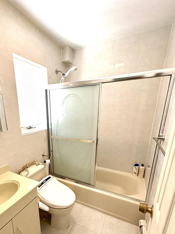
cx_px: 66
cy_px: 144
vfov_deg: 86.3
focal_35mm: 18
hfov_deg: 70.5
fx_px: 121
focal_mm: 2.22
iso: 400
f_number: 2.2
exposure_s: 1/120
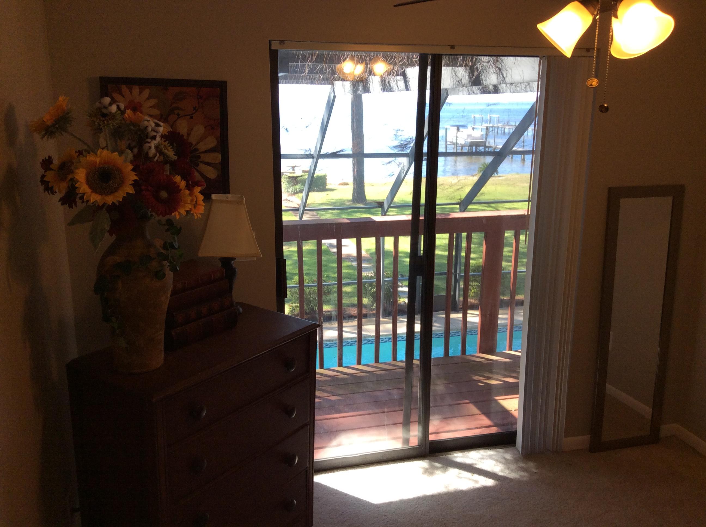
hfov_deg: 56.9
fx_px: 652
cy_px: 264
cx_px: 353
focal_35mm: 32
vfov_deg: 44.1
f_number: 2.4
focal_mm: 3.3
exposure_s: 1/120
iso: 40
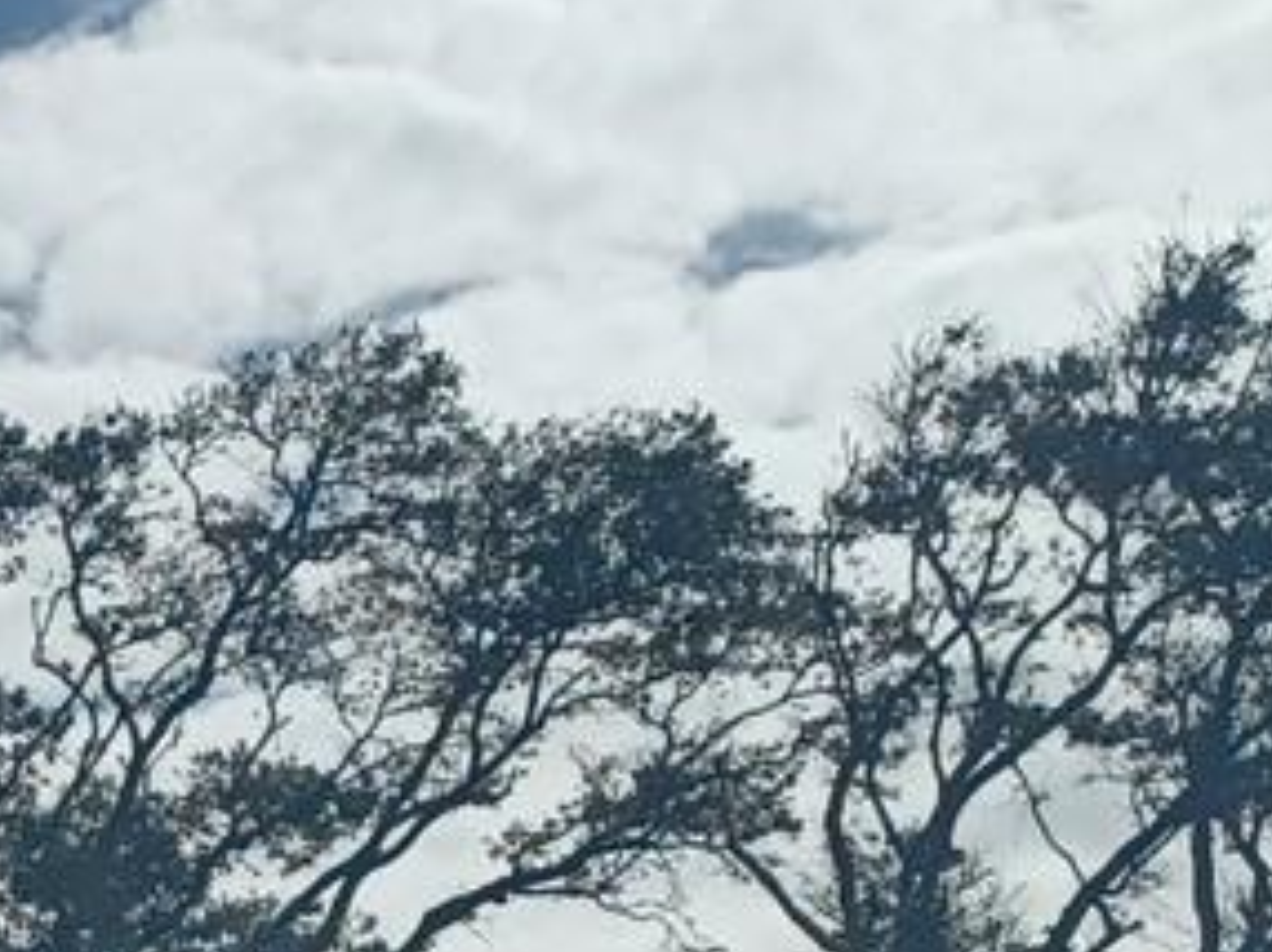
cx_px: -894
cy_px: 1731
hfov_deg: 13.0
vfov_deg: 10.0
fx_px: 5140
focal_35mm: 140
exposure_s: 1/1577
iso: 32
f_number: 1.8
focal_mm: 4.6
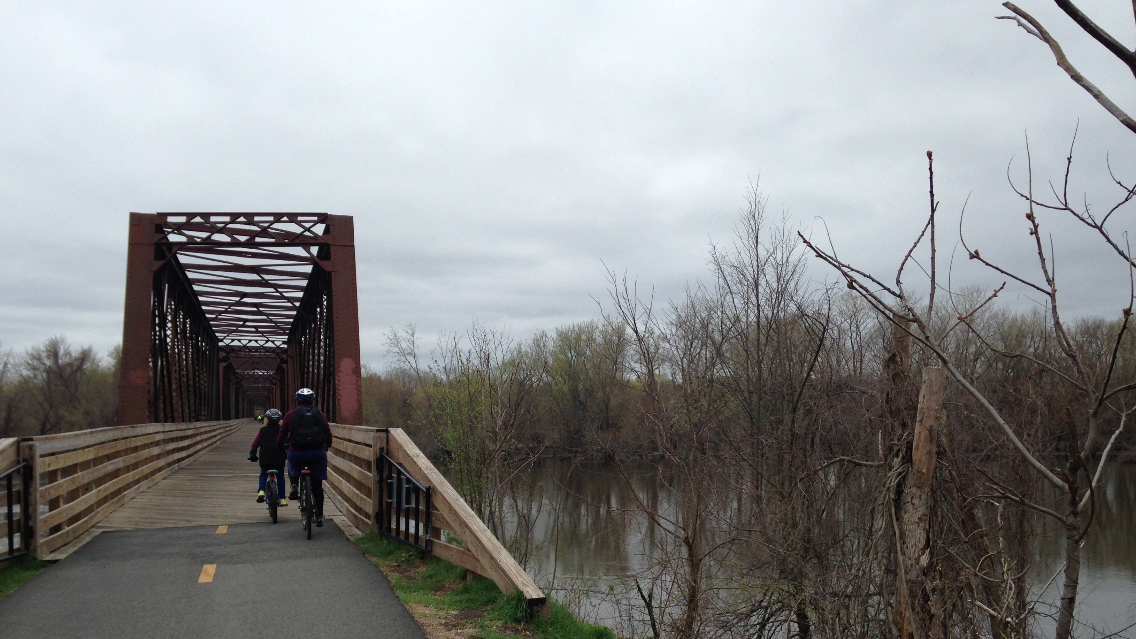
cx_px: 568
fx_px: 1084
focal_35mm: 36
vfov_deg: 32.7
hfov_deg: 55.3
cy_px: 391
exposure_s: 1/874
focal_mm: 4.12
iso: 50
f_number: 2.4
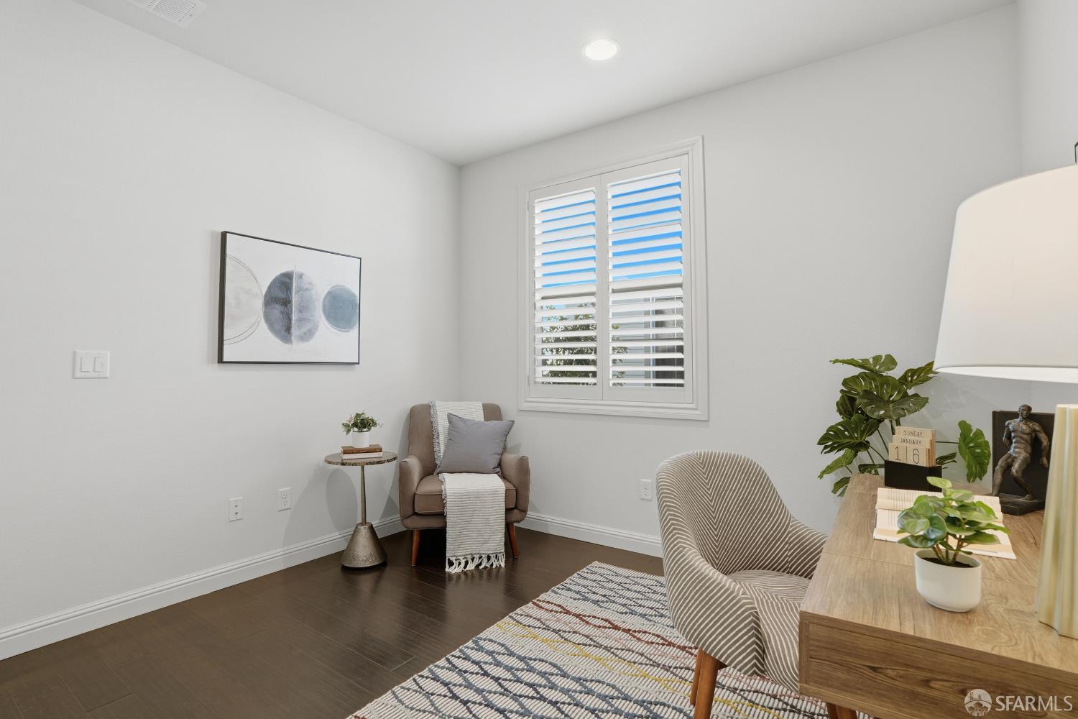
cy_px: 360
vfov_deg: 73.7
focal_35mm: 16
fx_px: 479
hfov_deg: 96.7
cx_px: 539
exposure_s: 1/125
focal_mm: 16
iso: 250
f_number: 9
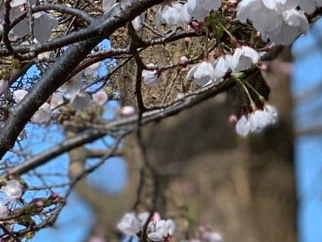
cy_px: 204
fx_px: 2634
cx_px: -256
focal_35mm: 283
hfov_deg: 6.8
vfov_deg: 5.3
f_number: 2.4
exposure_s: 1/369
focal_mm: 6
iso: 16
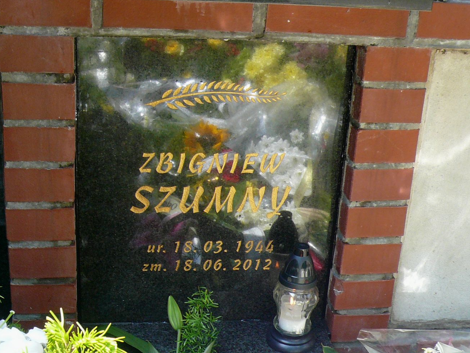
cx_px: 213
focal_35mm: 55
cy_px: 198
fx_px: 747
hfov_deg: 34.9
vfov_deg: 26.5
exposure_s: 1/160
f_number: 2.9
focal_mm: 5.2
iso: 100
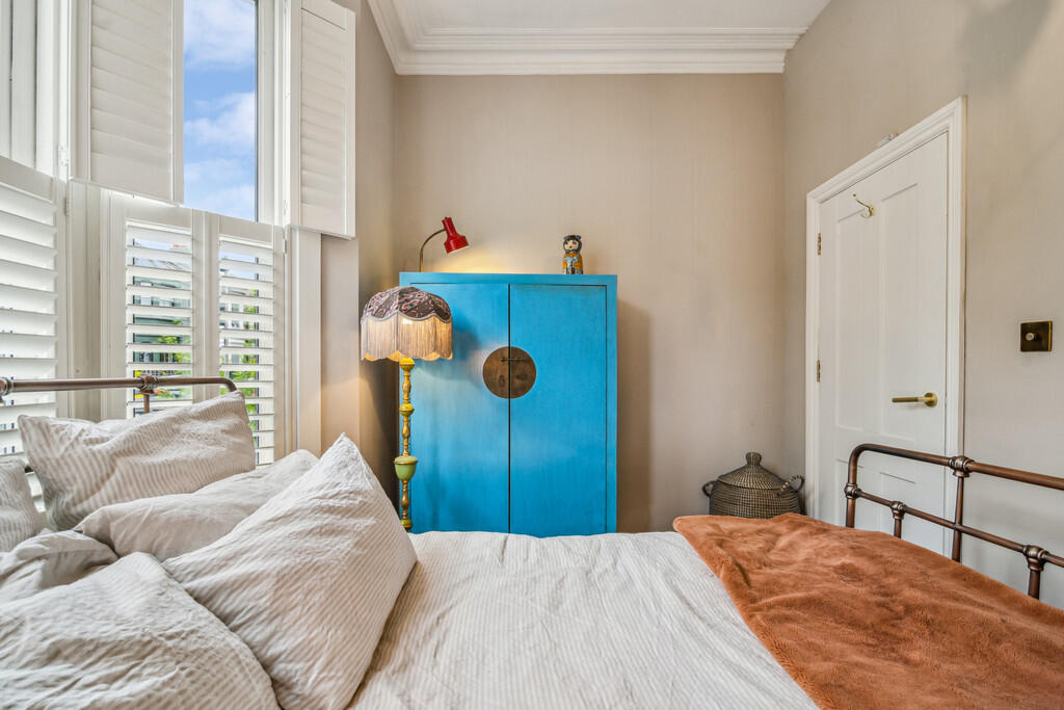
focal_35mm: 16
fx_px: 473
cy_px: 355
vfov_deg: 73.8
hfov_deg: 96.7
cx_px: 532
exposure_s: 1/30
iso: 2000
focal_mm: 16
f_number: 11
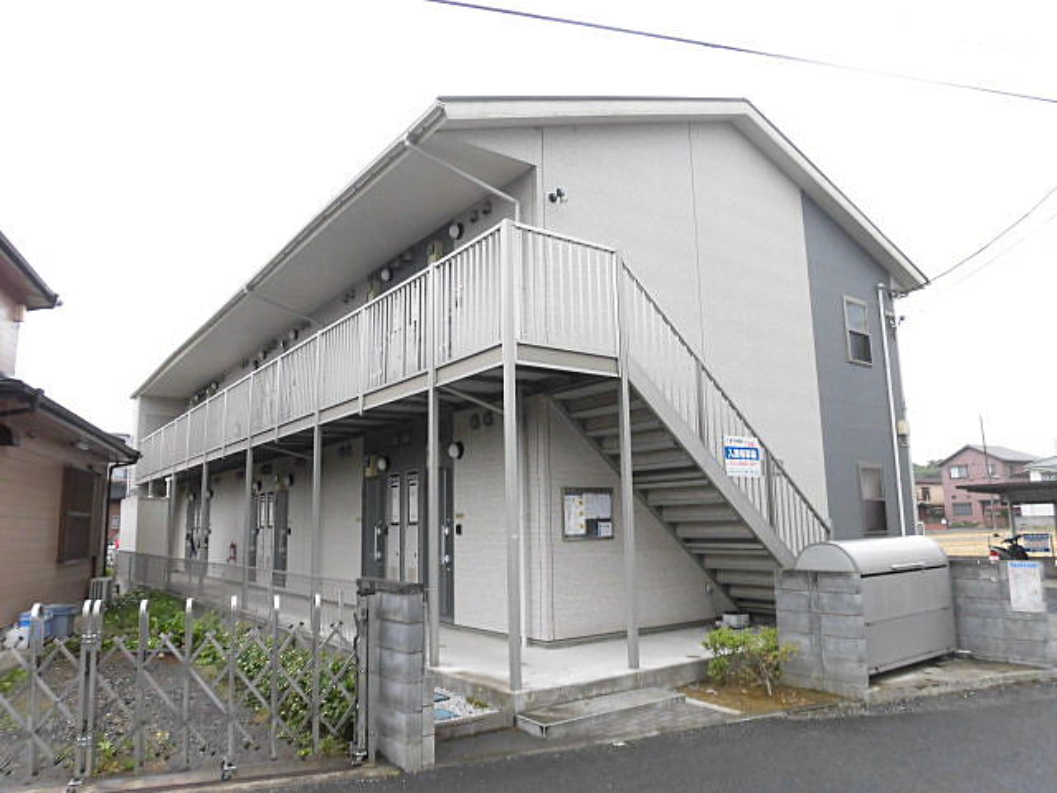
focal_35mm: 24
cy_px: 396
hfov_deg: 71.6
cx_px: 528
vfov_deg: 56.8
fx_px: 733
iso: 125
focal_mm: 4.3
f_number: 3.1
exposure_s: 1/100
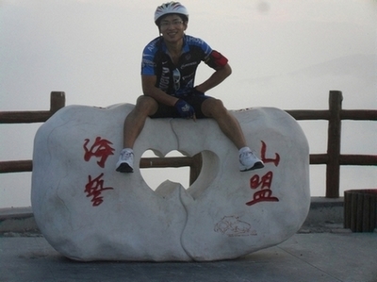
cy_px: 141
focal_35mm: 105
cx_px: 188
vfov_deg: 14.1
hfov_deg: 18.7
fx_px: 1142
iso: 200
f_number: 5.8
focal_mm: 18.9
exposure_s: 1/30
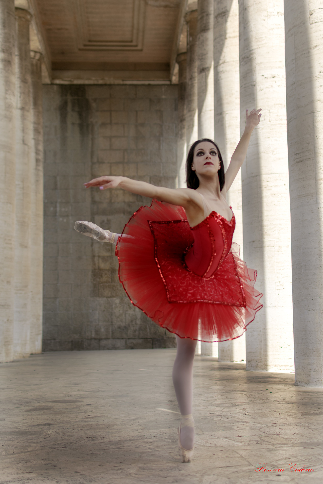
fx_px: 707
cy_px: 242
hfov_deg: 25.8
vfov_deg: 37.9
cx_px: 162
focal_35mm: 52
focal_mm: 35
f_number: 2.2
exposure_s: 1/2000
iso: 100
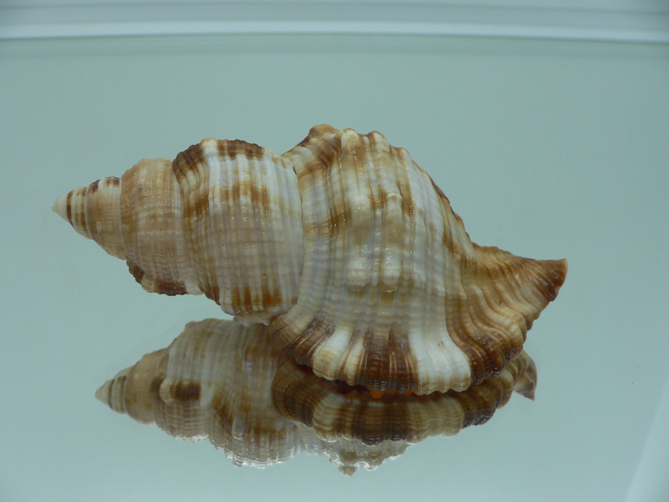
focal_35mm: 37
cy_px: 264
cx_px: 320
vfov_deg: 38.7
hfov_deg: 50.1
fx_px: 715
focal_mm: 4.6
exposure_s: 1/60
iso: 80
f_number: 2.8
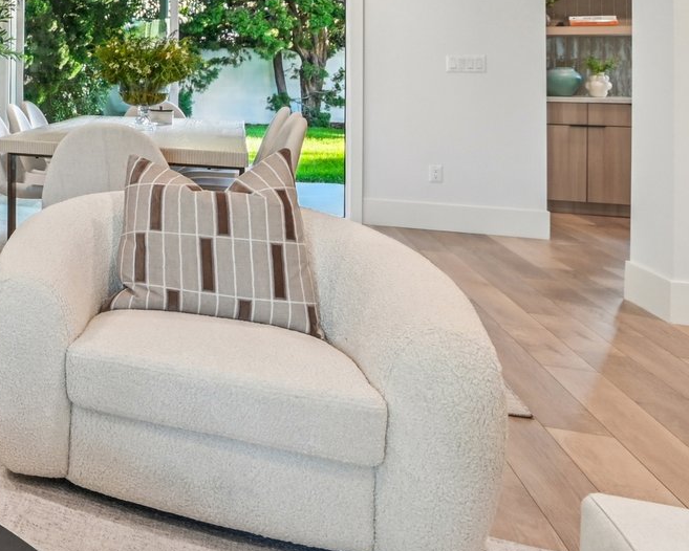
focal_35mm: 38
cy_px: 113
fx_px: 775
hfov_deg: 29.5
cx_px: -335
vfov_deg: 37.8
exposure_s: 1/8
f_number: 8
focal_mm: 13
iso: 250
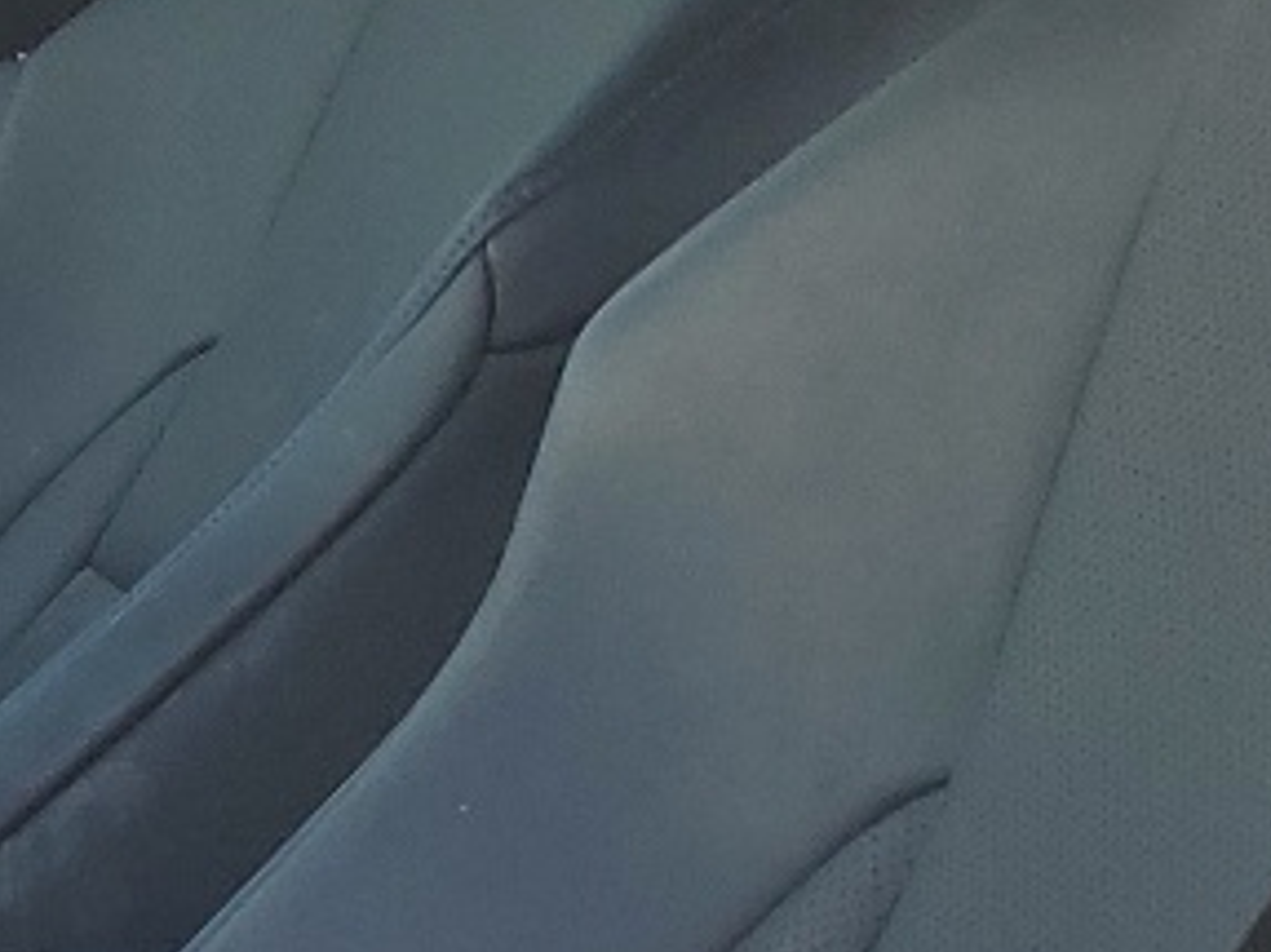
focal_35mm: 145
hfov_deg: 11.7
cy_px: 1532
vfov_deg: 9.8
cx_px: -1568
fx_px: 5322
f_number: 1.5
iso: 50
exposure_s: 1/333
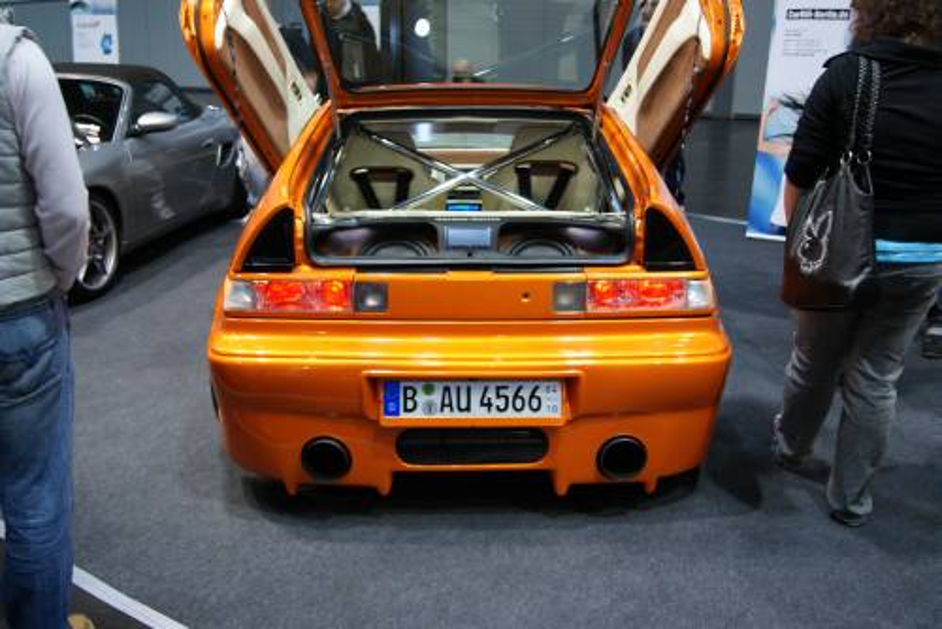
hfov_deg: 57.2
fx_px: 864
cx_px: 471
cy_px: 314
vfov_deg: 40.0
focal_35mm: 33
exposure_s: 1/40
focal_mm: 22
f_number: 4
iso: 320
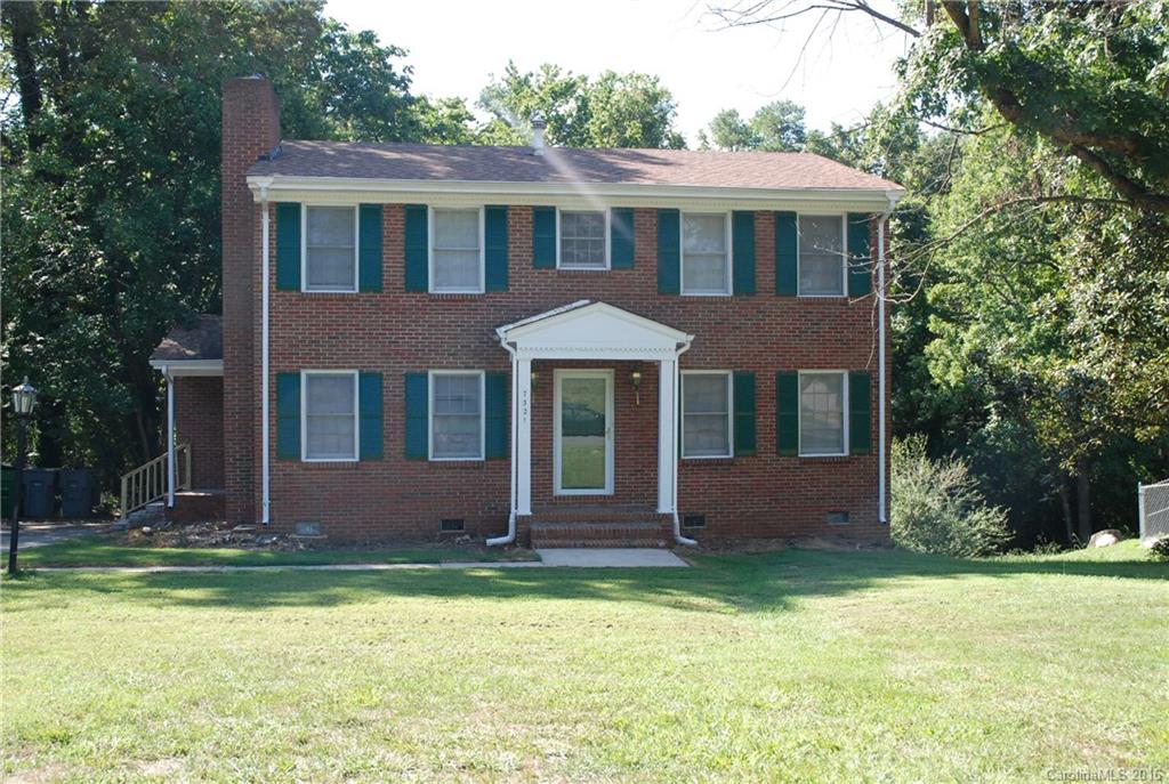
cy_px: 392
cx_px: 584
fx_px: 1171
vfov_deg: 37.0
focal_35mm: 36
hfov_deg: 53.0
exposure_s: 1/250
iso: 640
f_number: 8
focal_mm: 24
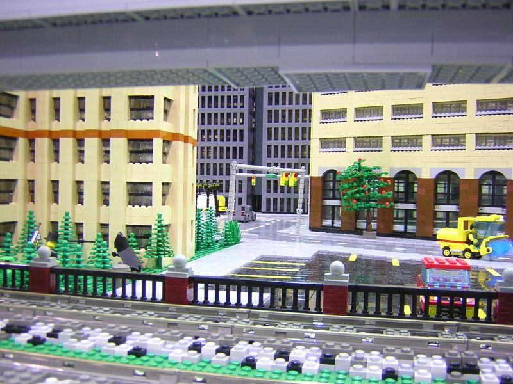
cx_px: 256
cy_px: 192
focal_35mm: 36
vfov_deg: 39.7
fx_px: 534
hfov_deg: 51.4
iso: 166
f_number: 2.6
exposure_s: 1/3.6
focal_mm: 4.7
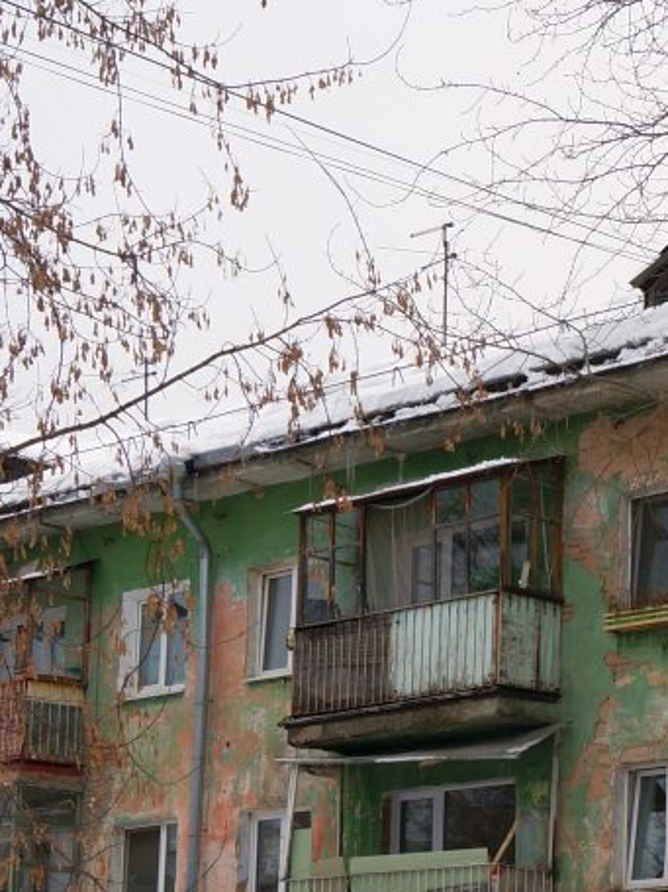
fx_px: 2445
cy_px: 720
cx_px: 762
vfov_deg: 20.4
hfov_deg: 15.1
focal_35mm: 95
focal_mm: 20
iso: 100
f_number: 11
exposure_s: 1/80
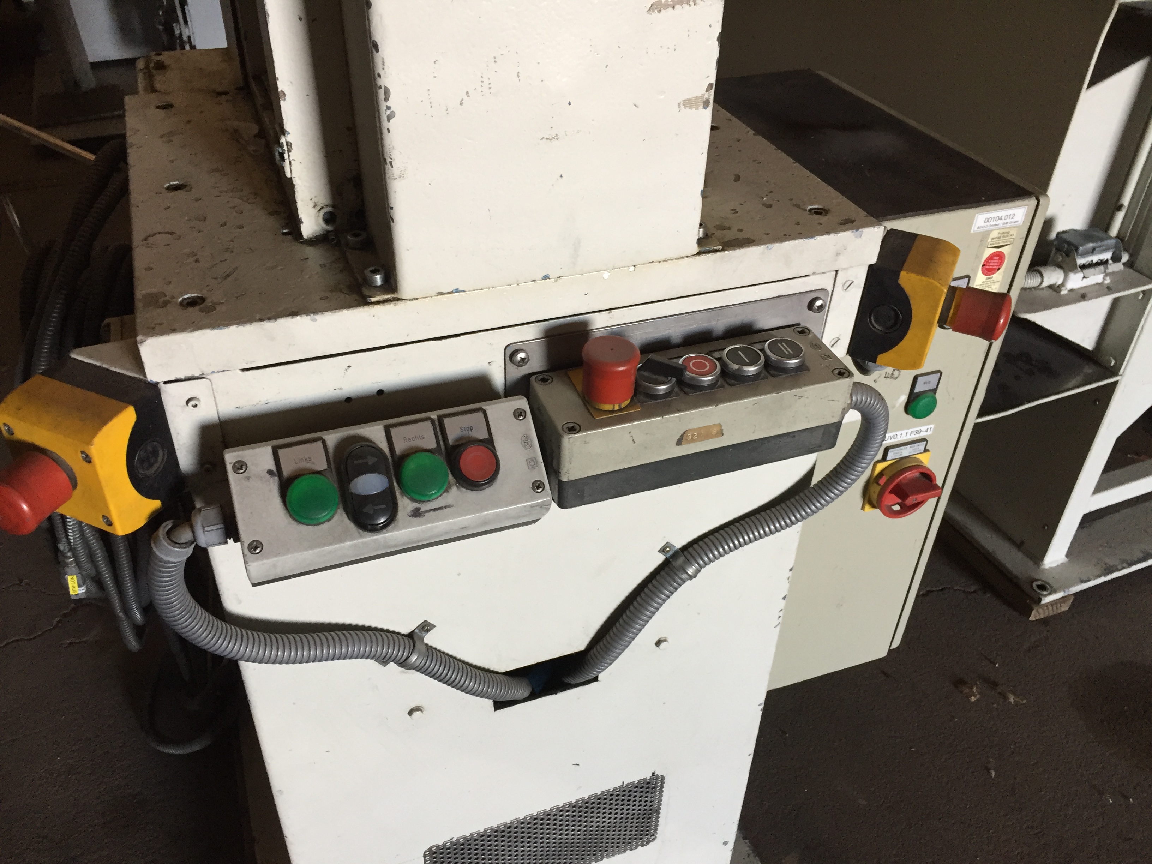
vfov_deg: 48.2
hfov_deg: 61.7
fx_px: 965
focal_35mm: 29
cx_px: 576
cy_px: 432
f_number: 2.2
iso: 100
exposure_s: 1/30
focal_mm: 4.15
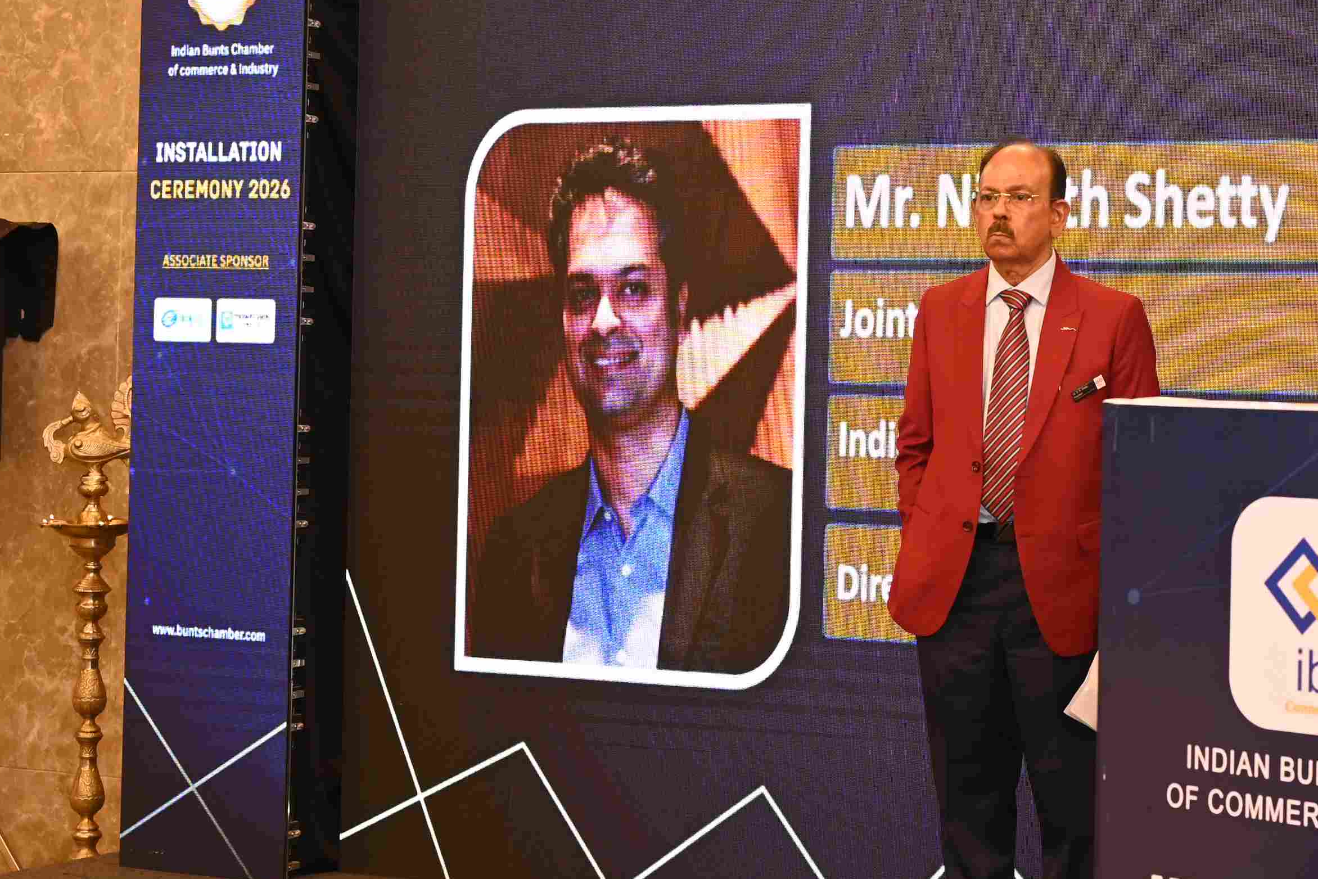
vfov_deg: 17.7
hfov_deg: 26.0
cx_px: 1008
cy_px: 363
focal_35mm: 77
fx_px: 2819
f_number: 5
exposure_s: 1/125
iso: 1600
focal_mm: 40
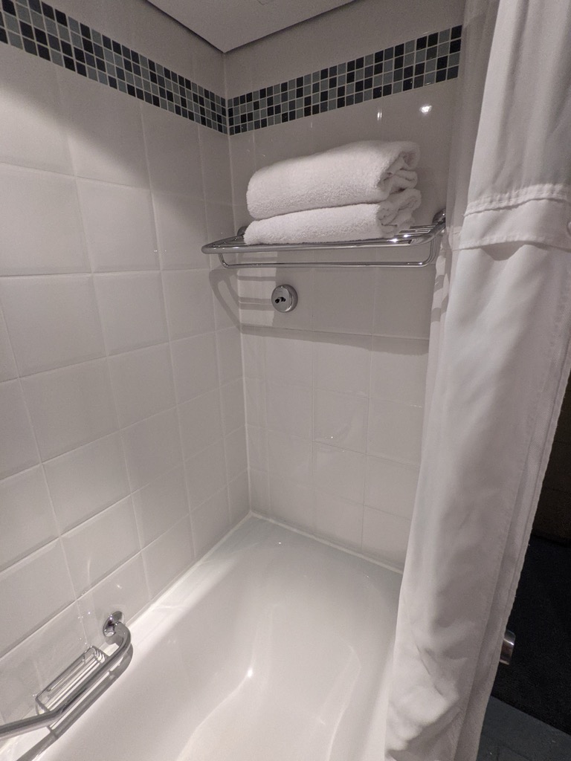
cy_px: 380
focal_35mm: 16
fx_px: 352
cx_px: 286
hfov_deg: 78.1
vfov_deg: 94.5
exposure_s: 1/50
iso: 541
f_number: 2.2
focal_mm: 2.22
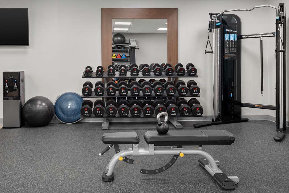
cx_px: 144
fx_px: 305
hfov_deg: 50.7
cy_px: 96
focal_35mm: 38
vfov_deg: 35.1
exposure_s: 1/60
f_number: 16
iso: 800
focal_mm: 38
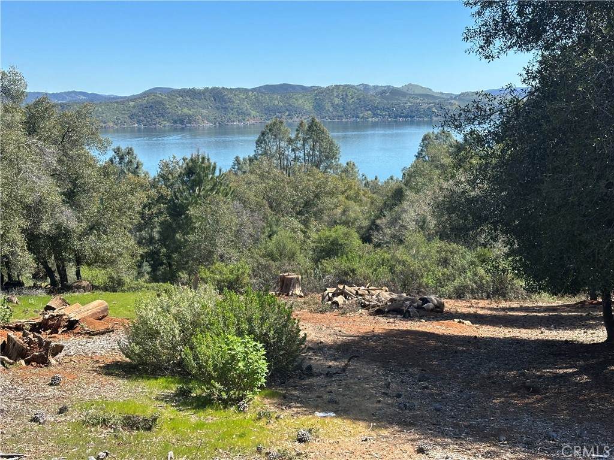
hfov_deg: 39.7
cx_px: 307
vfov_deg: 30.3
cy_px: 230
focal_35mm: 48
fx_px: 851
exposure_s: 1/1667
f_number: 1.78
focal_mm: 6.86
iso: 64
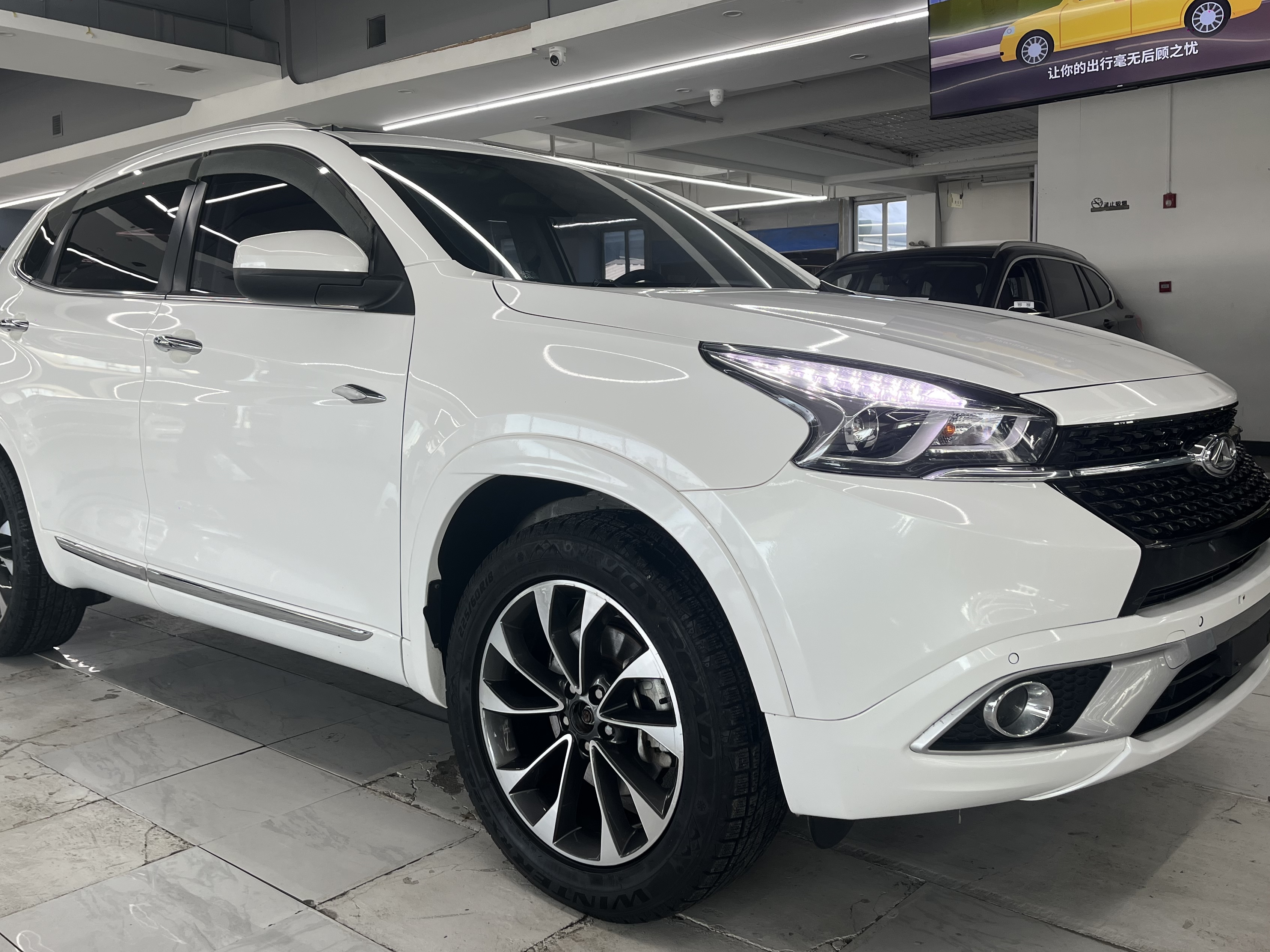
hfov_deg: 58.3
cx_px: 612
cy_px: 402
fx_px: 1137
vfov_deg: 45.3
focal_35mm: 31
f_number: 1.6
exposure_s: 1/159
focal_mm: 5.1
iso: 40
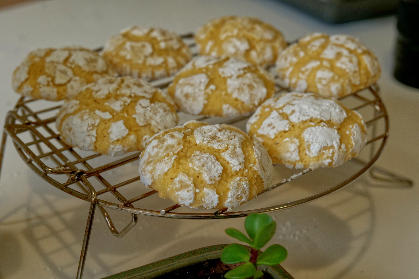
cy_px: 140
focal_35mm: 52
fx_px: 605
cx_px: 210
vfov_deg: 26.0
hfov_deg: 38.2
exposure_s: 1/80
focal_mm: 52
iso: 2000
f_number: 8
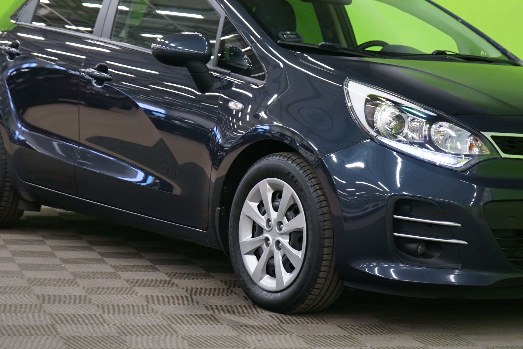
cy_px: 108
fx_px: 1394
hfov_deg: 21.2
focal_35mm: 96
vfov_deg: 14.2
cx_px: 315
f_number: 5
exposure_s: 1/6
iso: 400
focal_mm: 55
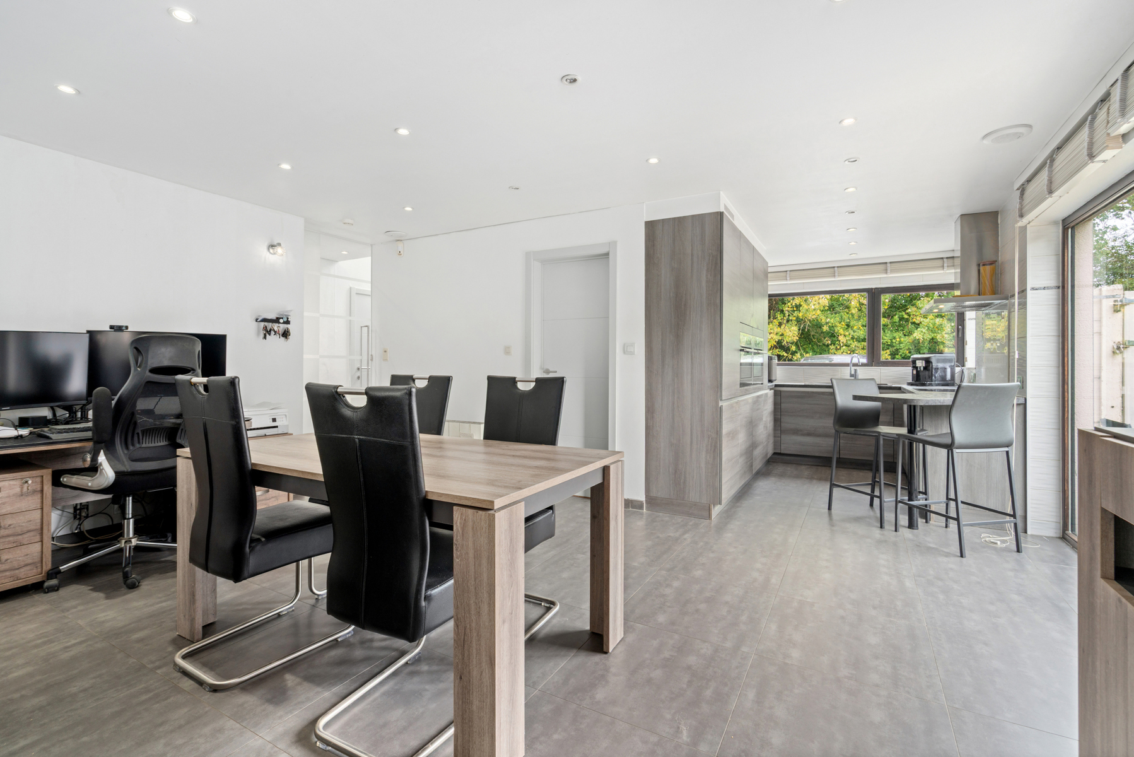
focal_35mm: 16
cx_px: 567
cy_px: 378
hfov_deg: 96.7
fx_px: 504
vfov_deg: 73.8
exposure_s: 1/1.25
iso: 250
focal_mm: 16
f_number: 11
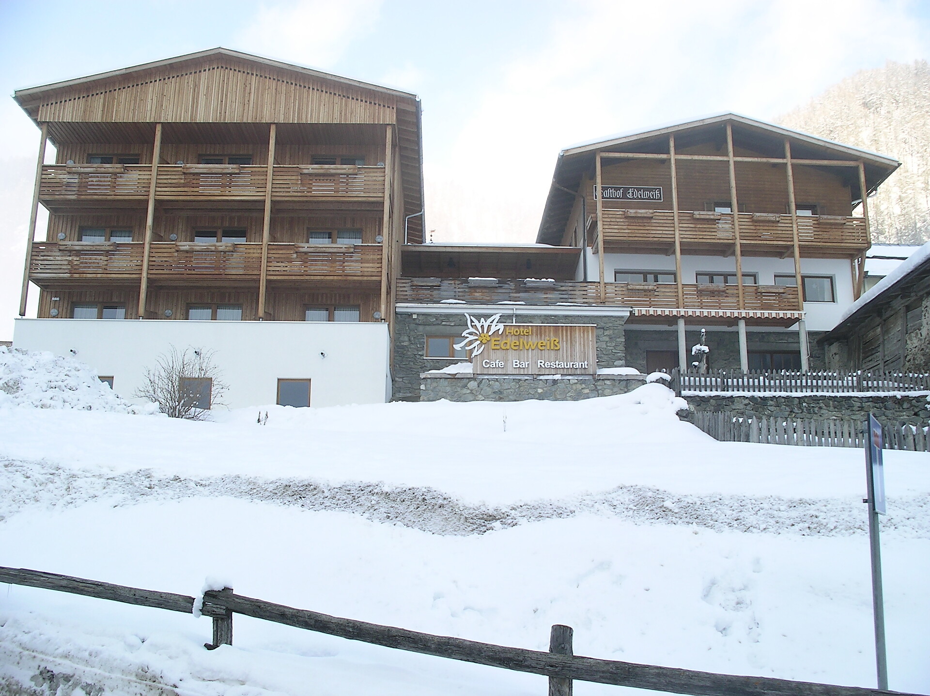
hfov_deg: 50.2
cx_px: 465
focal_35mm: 37
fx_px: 993
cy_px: 348
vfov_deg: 38.6
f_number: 5
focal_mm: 7.8
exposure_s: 1/108
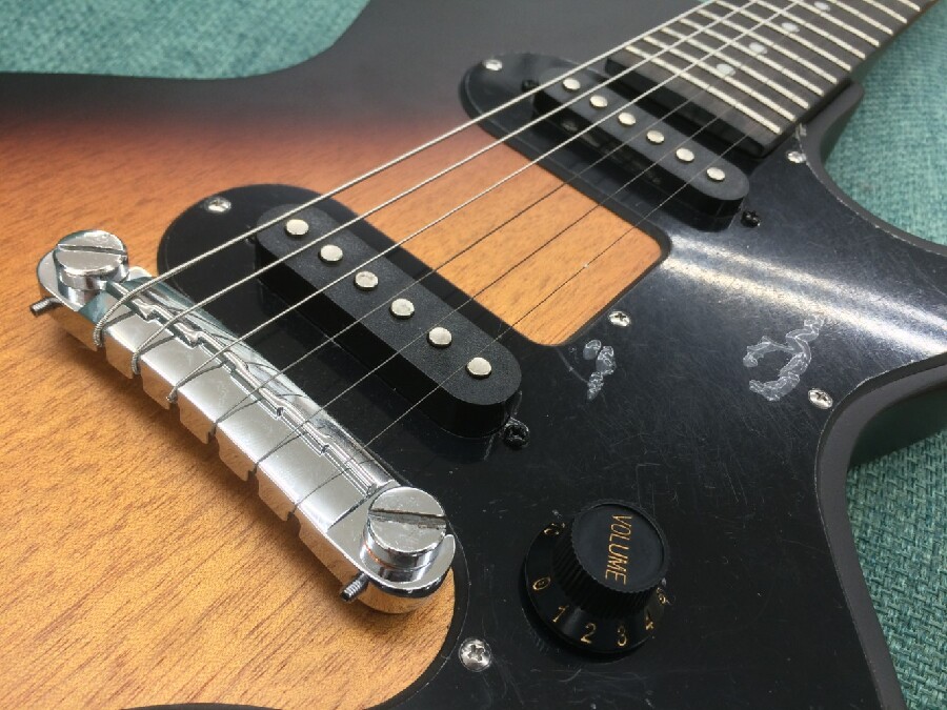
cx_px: 474
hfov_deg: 61.7
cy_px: 355
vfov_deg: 48.2
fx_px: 793
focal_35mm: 29
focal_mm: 4.15
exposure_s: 1/30
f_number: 2.2
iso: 50
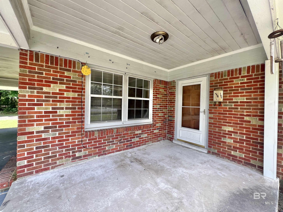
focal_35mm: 13
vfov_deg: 89.9
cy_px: 106
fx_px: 106
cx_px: 142
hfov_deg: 106.2
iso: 32
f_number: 1.8
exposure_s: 1/203
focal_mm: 1.57
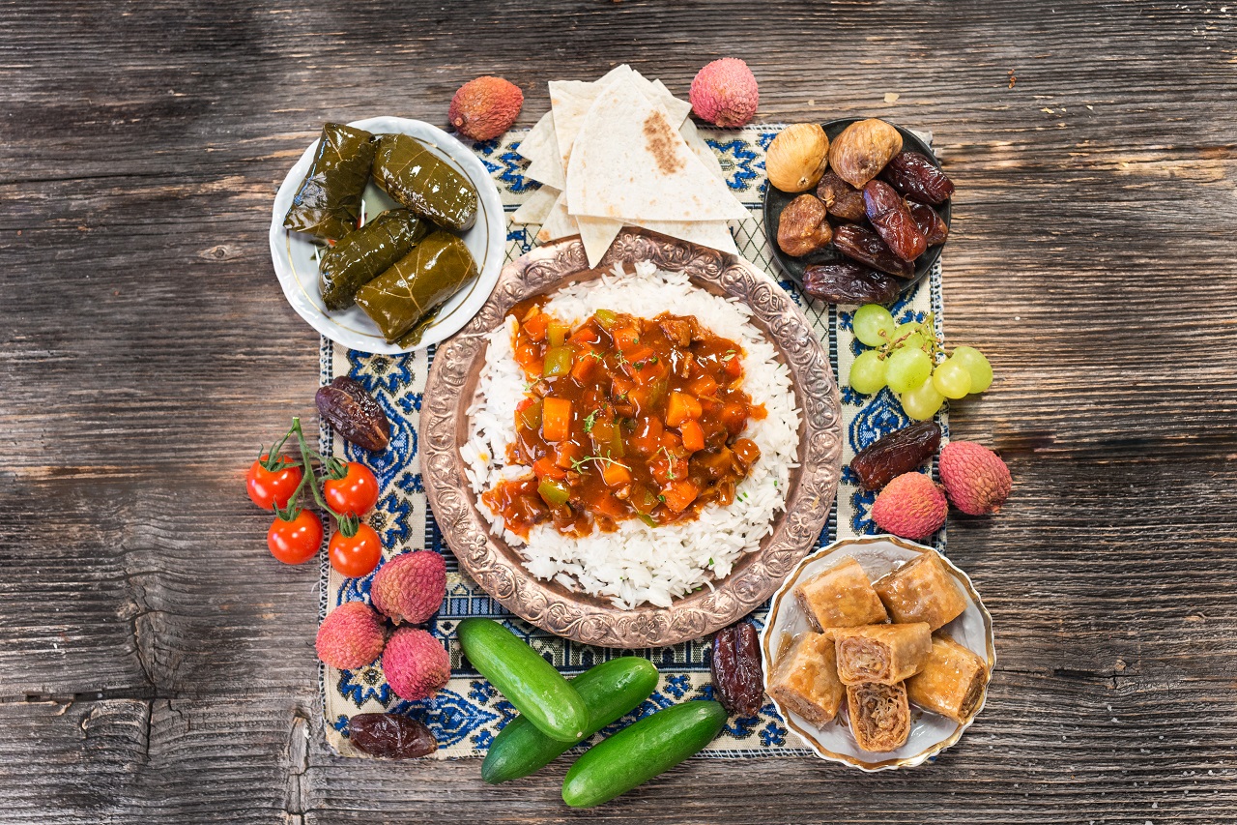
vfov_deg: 27.0
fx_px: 1718
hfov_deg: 39.6
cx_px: 618
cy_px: 412
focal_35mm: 50
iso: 800
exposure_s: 1/160
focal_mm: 50
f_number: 4
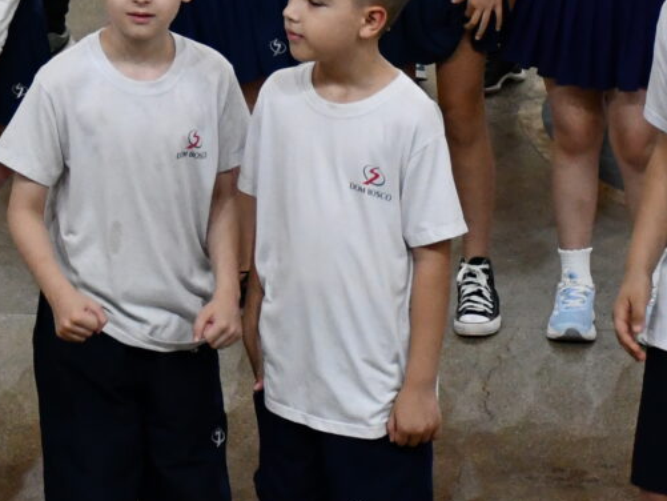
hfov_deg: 8.5
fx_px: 4471
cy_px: 8
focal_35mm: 232
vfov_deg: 6.4
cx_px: 177
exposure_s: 1/125
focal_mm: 42
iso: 2500
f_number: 4.5
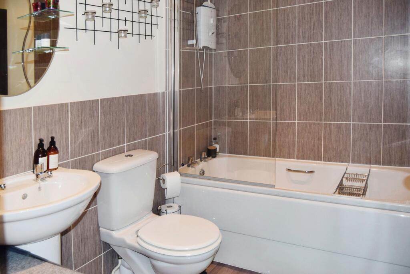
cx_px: 205
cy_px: 137
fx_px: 308
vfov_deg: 47.9
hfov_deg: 67.4
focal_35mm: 27
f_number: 4.5
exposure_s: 1/80
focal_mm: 18
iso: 800
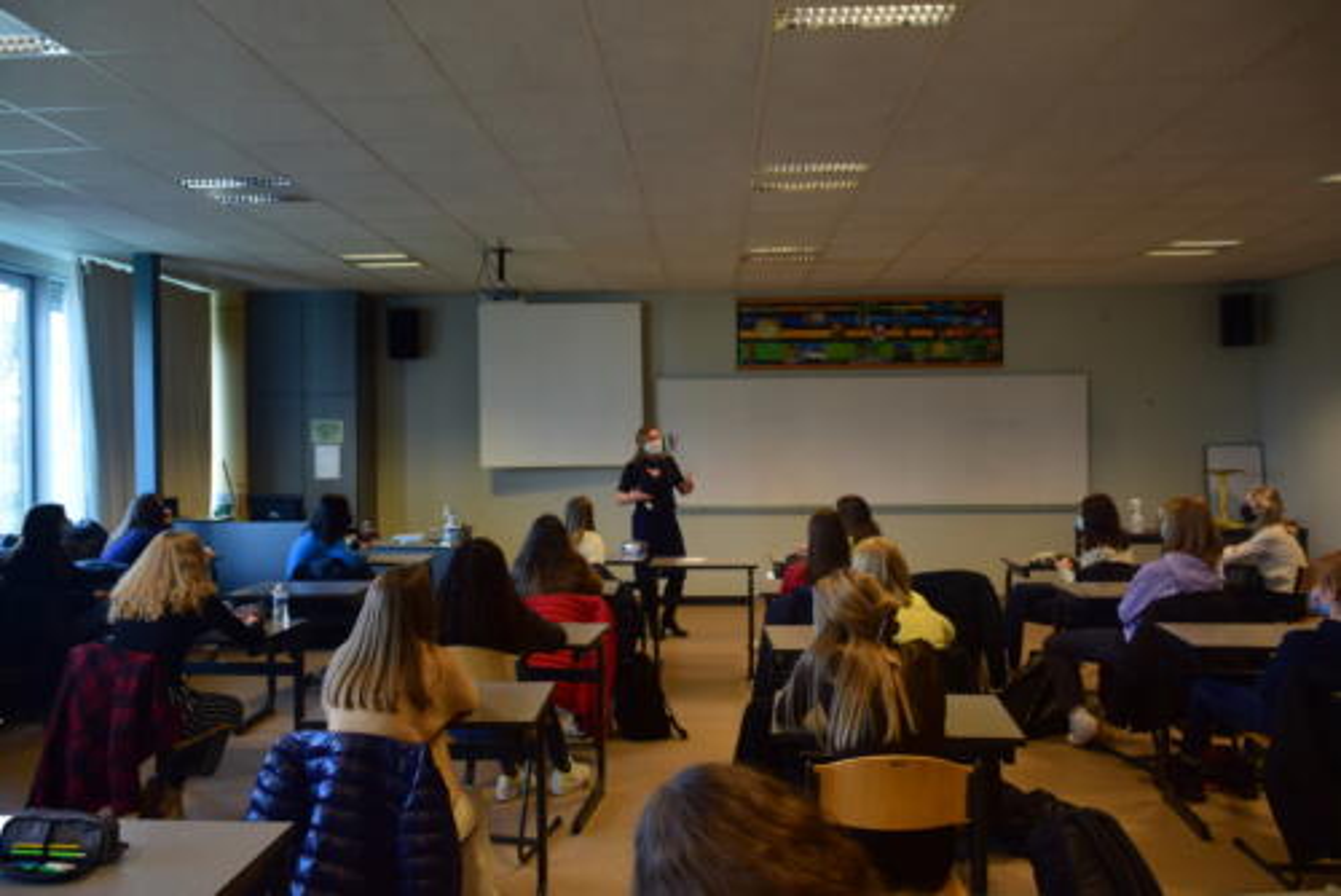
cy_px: 448
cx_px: 670
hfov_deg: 67.4
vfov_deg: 48.0
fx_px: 1006
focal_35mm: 27
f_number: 3.5
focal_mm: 18
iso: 250
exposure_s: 1/30
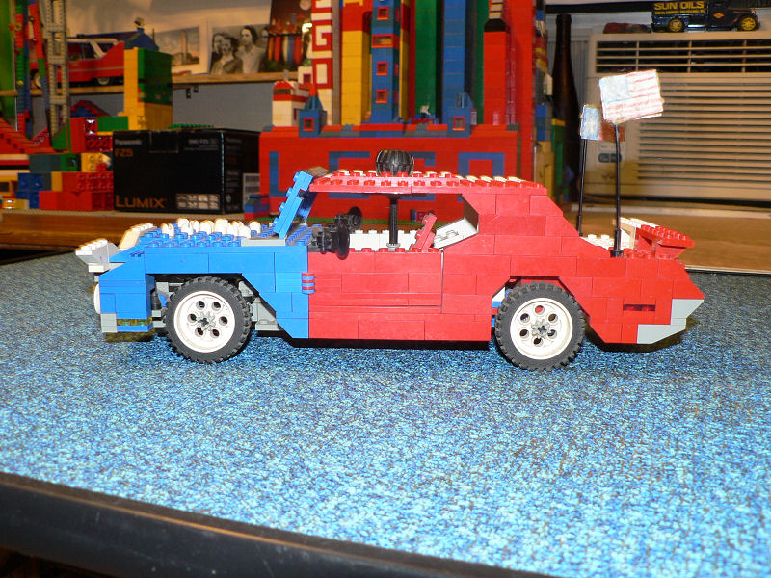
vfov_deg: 39.7
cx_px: 386
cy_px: 289
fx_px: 802
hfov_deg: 51.4
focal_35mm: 36
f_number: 2.8
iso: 100
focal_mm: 6
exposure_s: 1/8
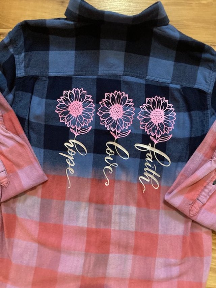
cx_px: 108
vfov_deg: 63.4
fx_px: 233
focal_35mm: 28
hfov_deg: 49.8
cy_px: 144
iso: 640
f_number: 1.8
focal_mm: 3.99
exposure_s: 1/24
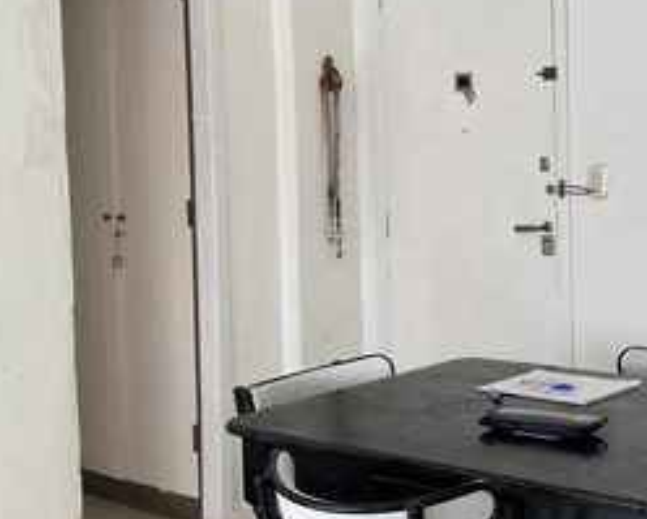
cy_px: 188
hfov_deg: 38.8
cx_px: 556
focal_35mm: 45
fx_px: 863
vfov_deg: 33.3
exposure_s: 1/79
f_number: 1.8
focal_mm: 4.25
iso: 125
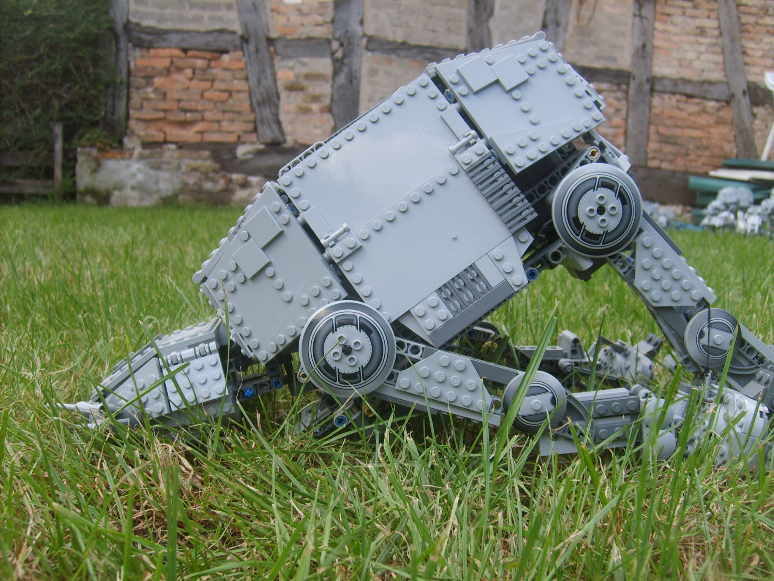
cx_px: 387
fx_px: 783
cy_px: 290
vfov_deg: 40.7
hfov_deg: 52.6
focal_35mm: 35
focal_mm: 5.8
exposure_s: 1/250
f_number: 2.8
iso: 50
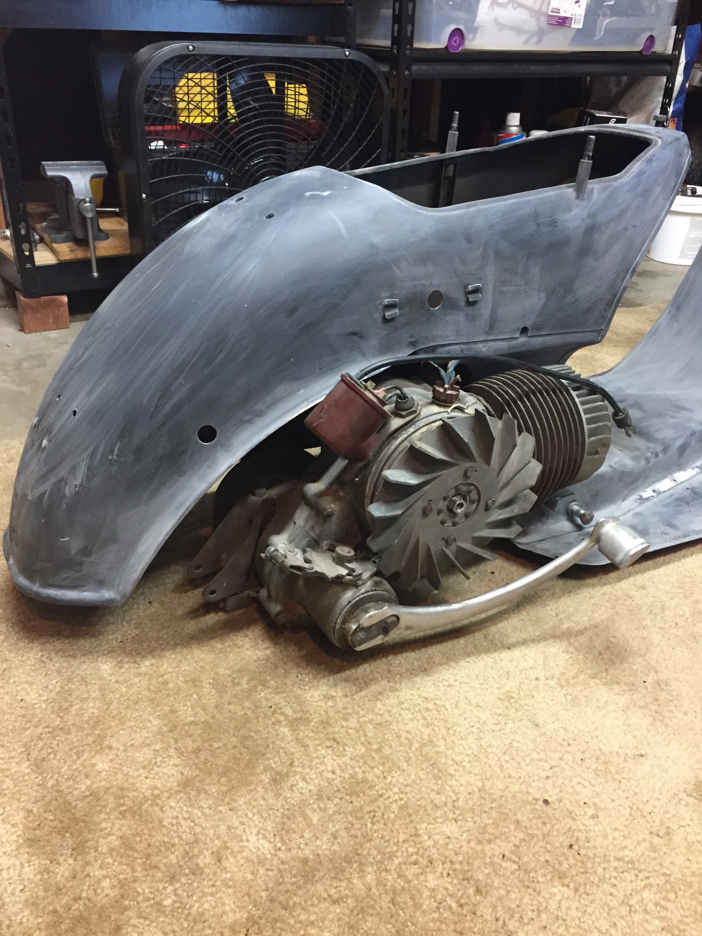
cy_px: 468
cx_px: 351
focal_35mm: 29
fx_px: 784
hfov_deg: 48.2
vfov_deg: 61.7
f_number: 2.2
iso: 250
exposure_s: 1/20
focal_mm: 4.15
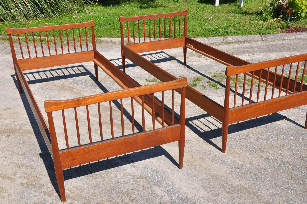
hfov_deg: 46.4
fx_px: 358
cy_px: 102
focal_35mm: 42
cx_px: 154
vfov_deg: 31.8
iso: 250
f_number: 14
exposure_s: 1/200
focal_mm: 28
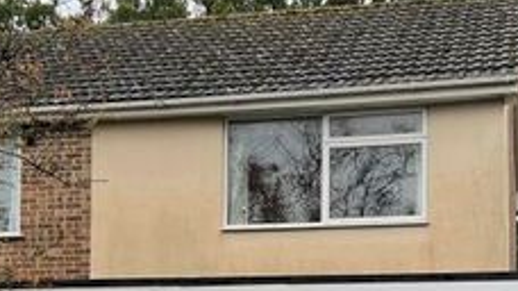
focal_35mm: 87
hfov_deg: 24.5
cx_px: 250
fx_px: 1194
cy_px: 331
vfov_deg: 13.6
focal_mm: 5.7
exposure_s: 1/200
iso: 40
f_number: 1.5
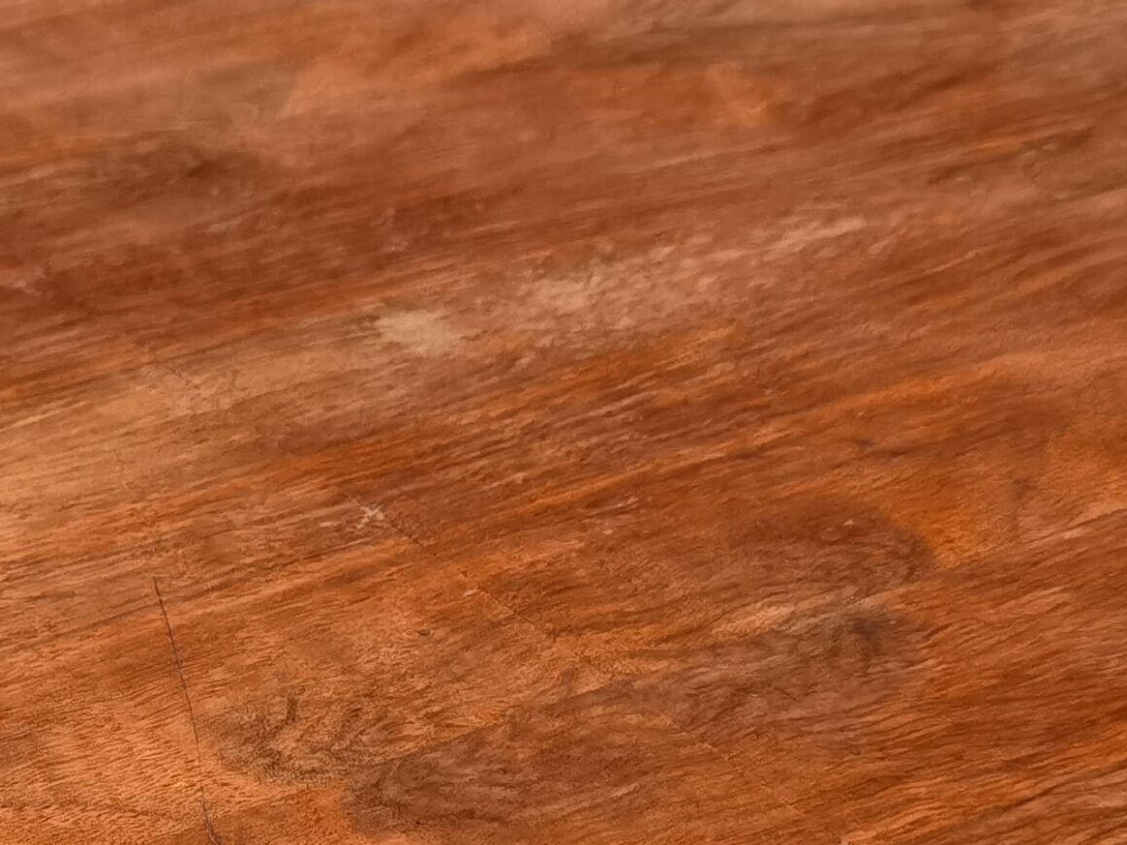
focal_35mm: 95
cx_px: 202
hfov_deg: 20.4
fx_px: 3093
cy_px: 904
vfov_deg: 15.2
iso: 640
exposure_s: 1/33.3
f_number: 1.9
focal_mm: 6.71
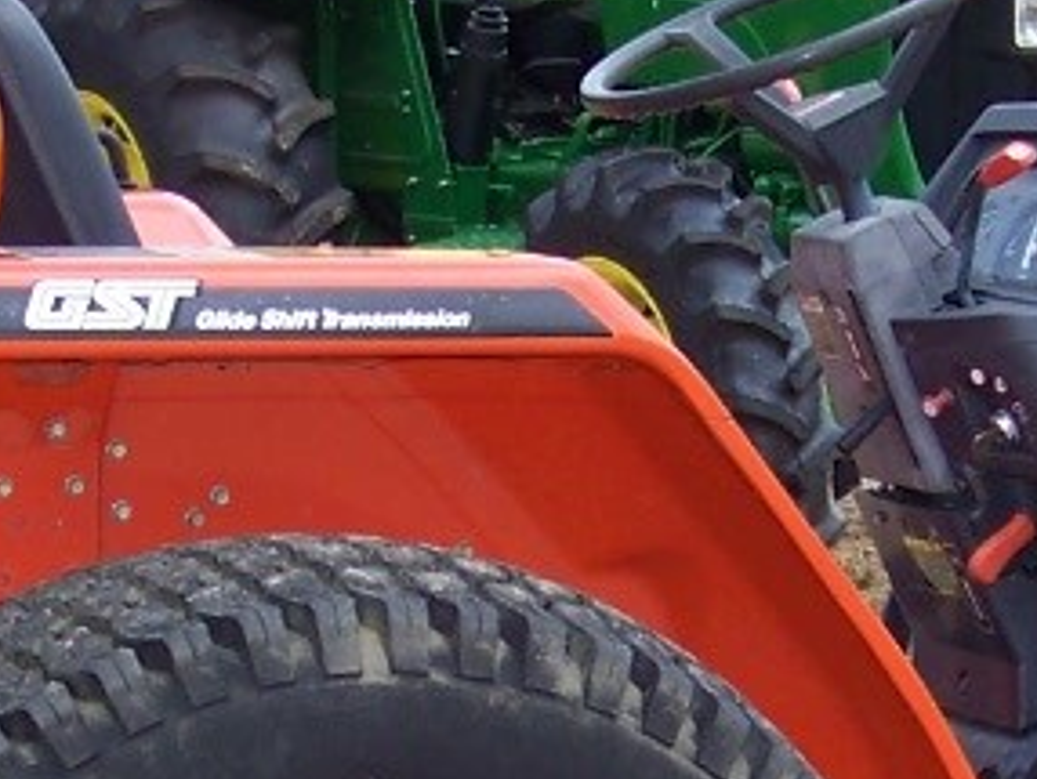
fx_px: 4827
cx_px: 544
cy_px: 641
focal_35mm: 161
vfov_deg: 9.2
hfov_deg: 12.3
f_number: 2.8
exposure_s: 1/640
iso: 64
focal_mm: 5.85
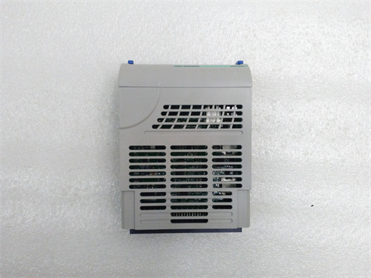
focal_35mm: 27
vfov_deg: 51.4
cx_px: 186
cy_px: 139
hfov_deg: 65.3
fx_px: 289
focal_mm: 3.79
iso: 351
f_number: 2
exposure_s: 1/33
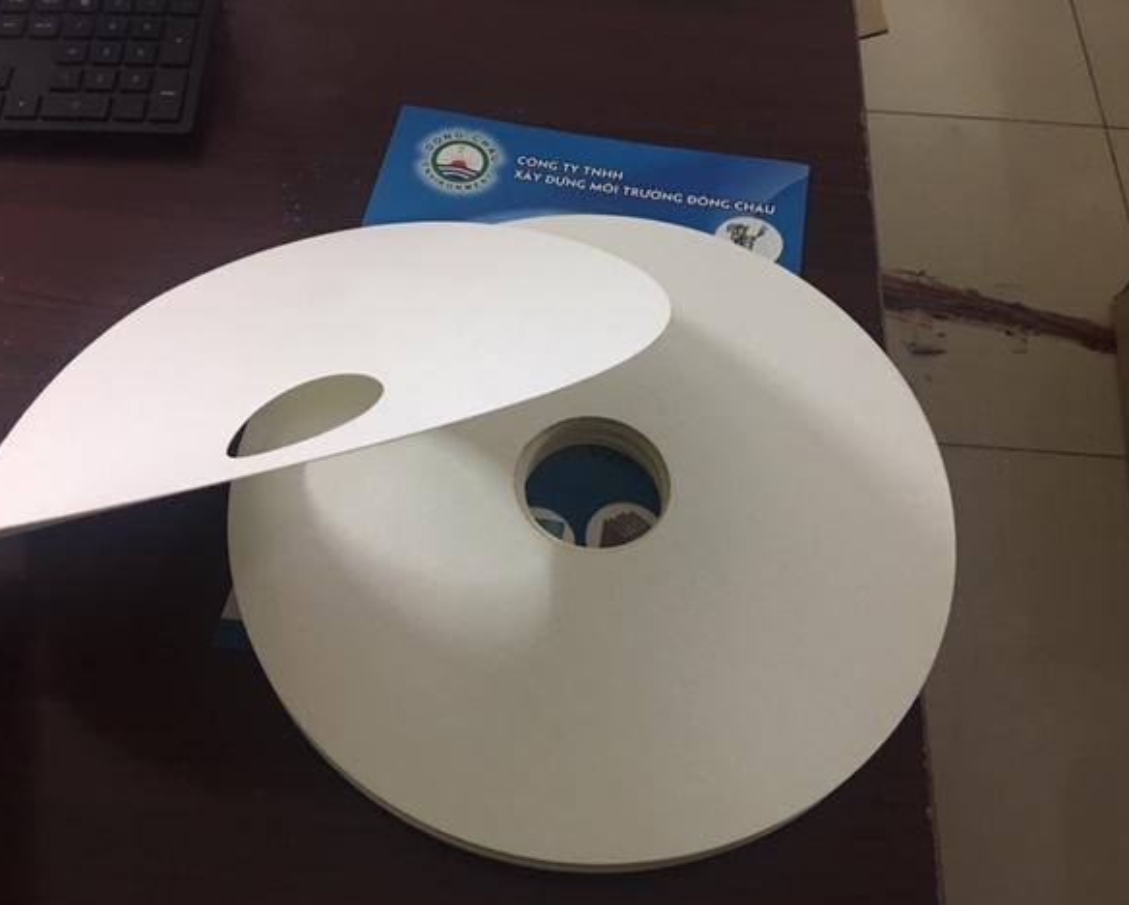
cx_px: 561
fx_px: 1037
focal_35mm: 31
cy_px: 462
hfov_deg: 57.1
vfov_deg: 47.2
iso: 80
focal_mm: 4.15
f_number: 2.2
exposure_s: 1/10
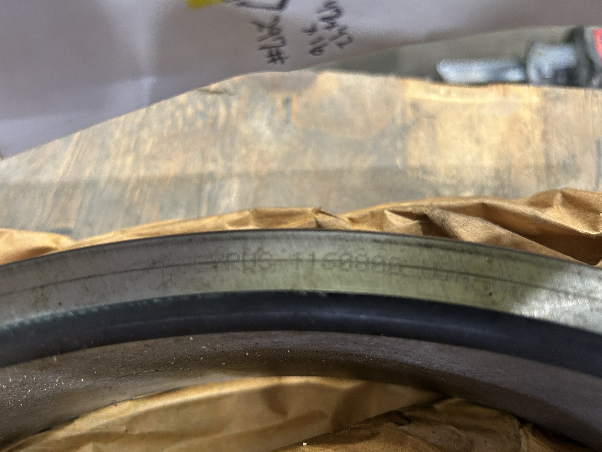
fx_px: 452
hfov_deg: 67.3
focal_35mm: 26
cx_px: 301
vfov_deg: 53.1
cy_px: 226
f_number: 1.5
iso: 200
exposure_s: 1/60
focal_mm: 5.7
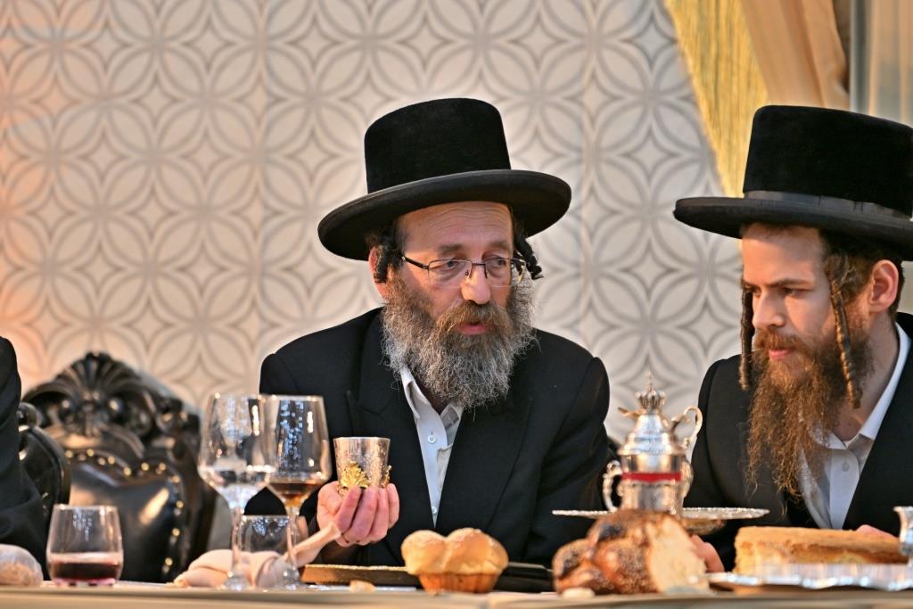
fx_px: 7609
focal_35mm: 300
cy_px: 304
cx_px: 456
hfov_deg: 6.9
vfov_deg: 4.6
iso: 320
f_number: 2.8
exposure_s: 1/160
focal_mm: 200
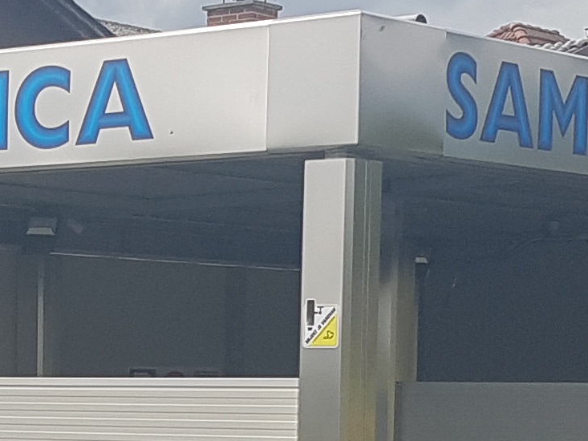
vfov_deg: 10.2
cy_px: 503
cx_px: 143
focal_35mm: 143
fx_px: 2429
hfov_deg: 13.7
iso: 50
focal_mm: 4.2
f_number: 1.7
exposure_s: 1/3000
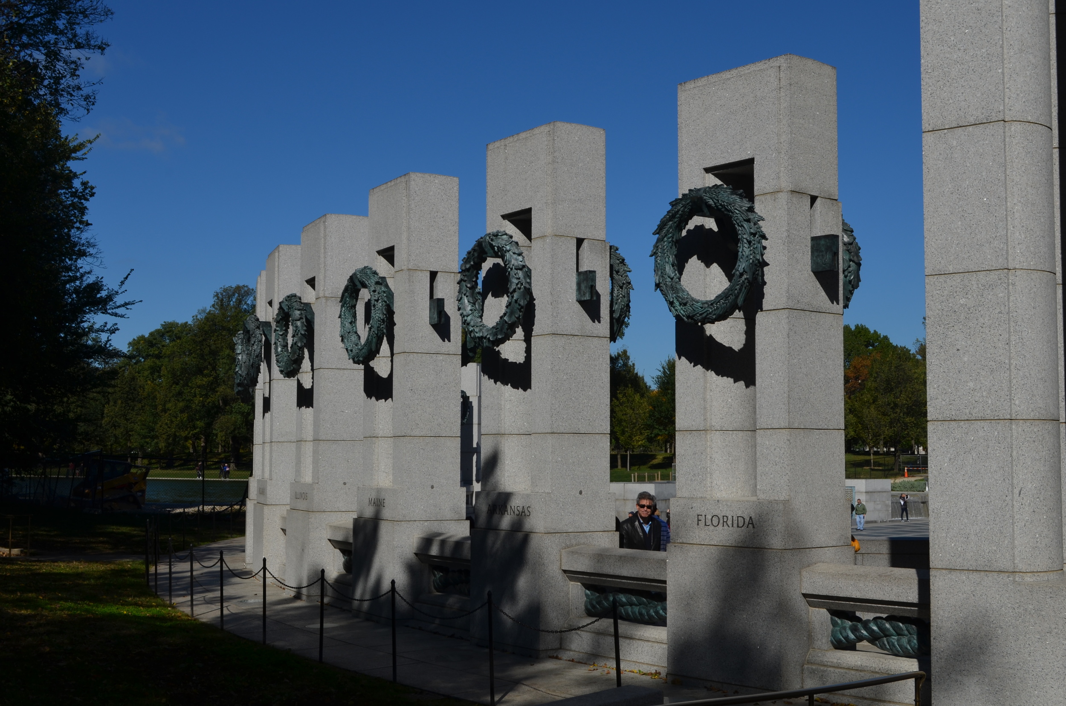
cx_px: 533
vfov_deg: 28.0
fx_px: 1418
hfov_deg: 41.2
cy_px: 353
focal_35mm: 48
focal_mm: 32
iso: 100
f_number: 10
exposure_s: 1/400
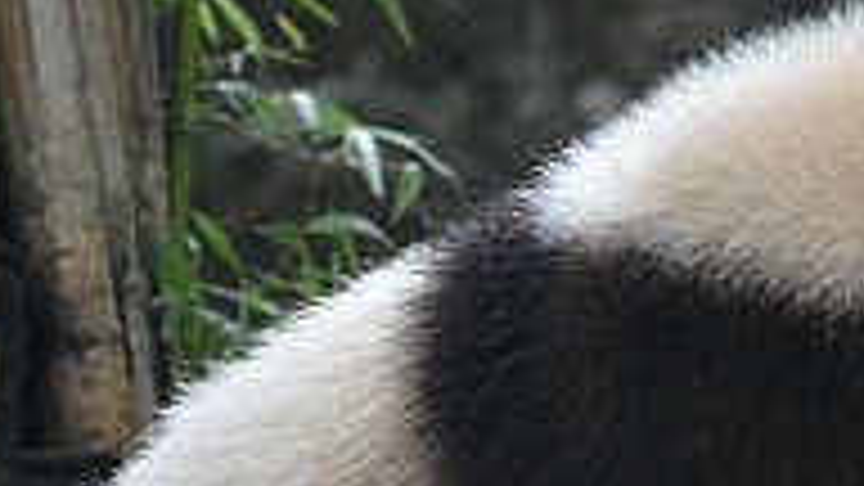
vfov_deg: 1.5
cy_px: 729
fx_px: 19107
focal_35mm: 834
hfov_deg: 2.6
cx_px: 1890
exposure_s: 1/320
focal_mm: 170
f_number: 9
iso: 800
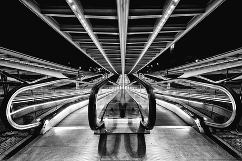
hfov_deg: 104.2
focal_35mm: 14
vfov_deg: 81.2
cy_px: 80
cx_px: 121
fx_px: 94
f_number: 13
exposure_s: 13
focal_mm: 14
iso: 100
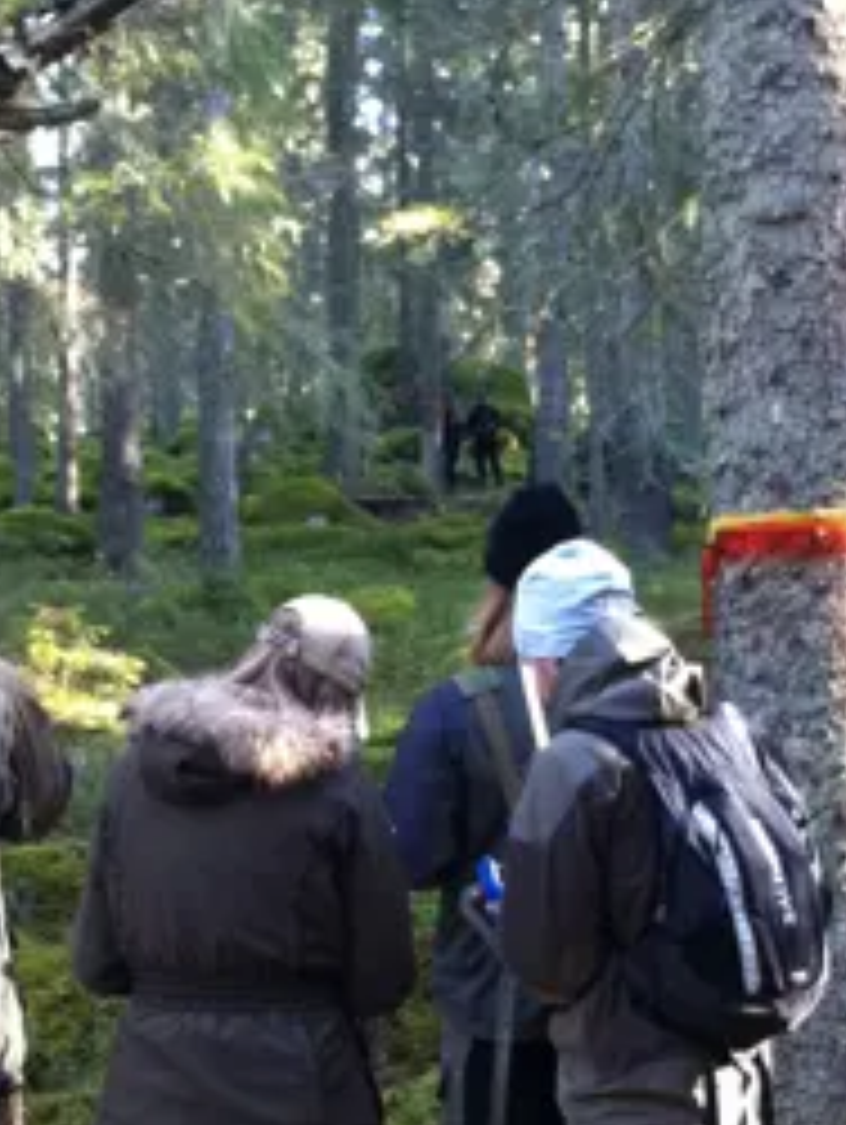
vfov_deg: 23.2
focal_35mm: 84
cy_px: 675
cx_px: 346
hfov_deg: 17.6
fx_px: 2733
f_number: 2.8
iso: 160
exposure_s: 1/15
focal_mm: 3.85
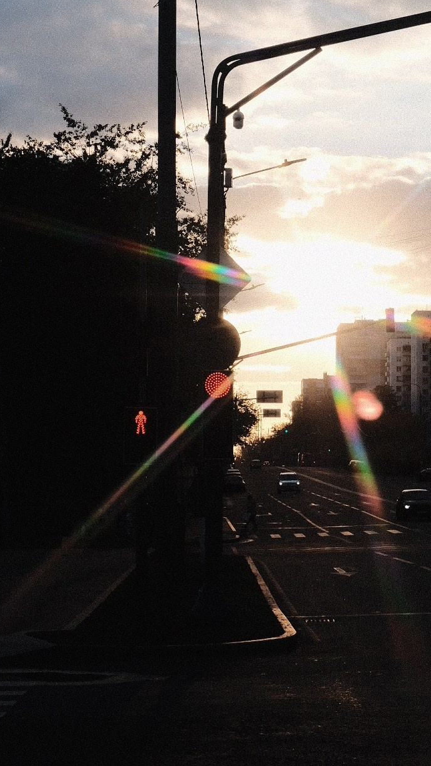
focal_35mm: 103
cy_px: 352
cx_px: 321
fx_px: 2092
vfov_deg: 20.7
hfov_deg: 11.7
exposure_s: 1/180
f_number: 13
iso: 400
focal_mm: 45
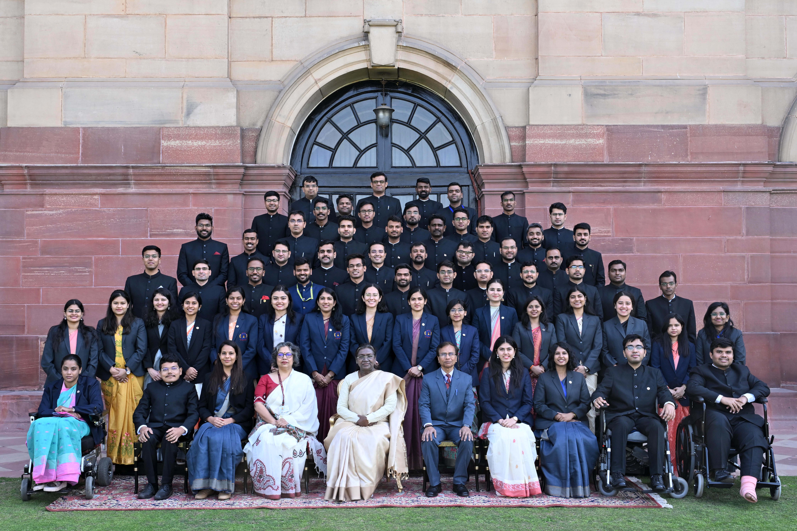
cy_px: 266
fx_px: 753
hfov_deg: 55.8
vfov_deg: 38.9
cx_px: 398
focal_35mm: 34
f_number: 9
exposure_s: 1/200
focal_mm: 34
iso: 640
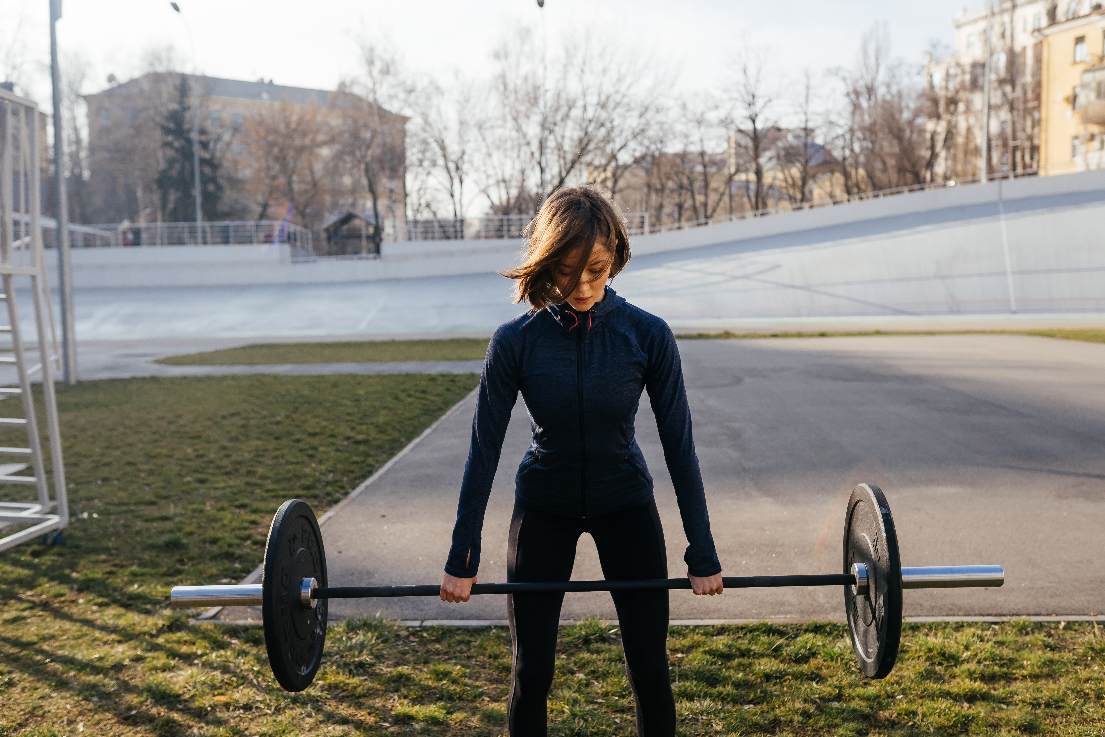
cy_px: 368
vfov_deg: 37.9
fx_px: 1074
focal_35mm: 35
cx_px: 552
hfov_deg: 54.4
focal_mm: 35
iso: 400
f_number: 2.8
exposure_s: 1/4000
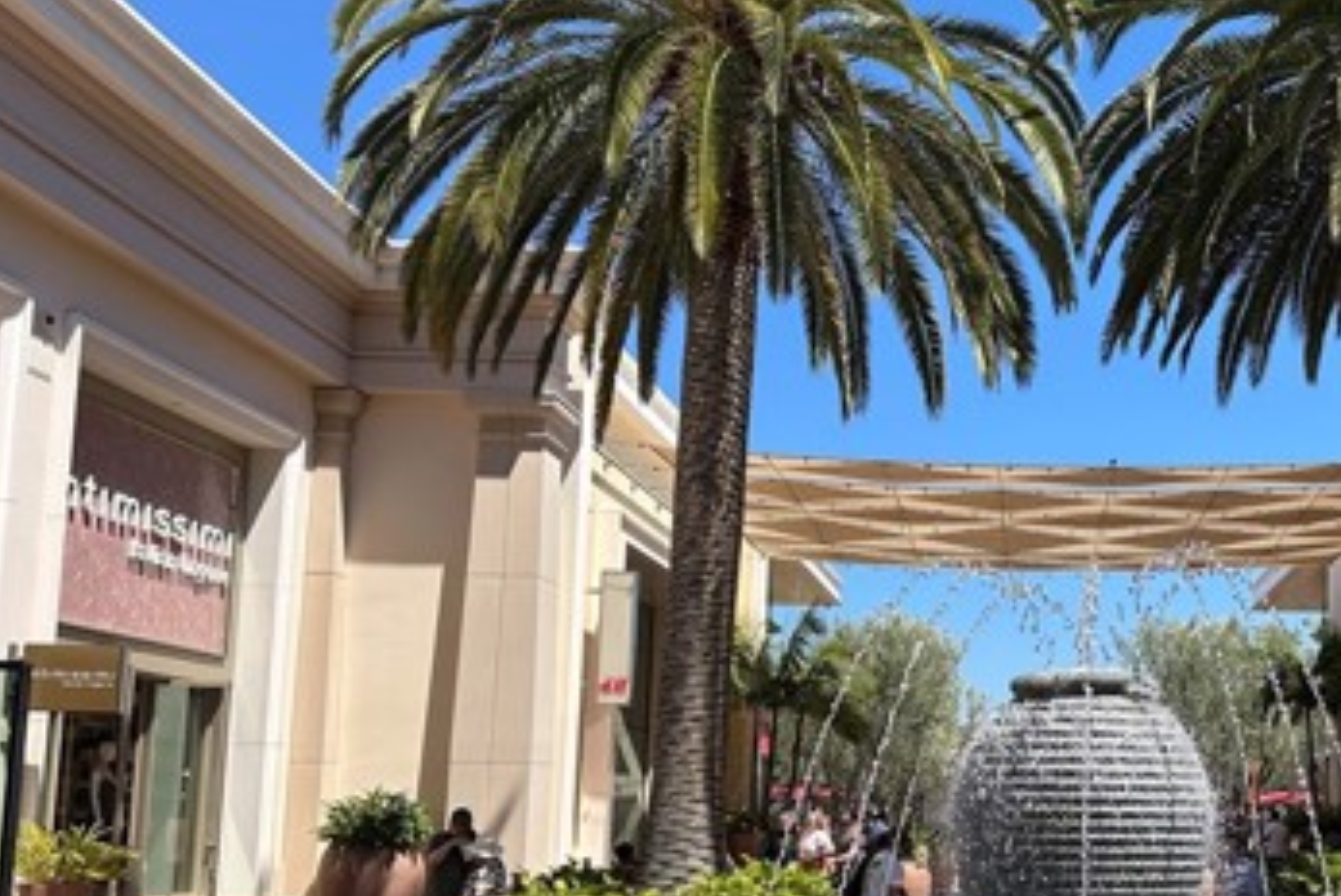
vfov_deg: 29.2
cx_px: 1063
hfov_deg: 41.0
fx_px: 1715
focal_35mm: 46
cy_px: 575
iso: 80
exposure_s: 1/3155
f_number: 1.78
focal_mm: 6.86
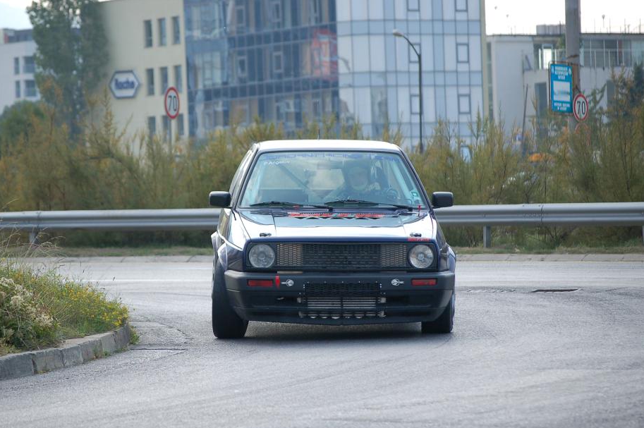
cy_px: 227
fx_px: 3156
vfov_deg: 7.8
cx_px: 291
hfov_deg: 11.7
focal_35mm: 177
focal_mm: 105
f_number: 4.8
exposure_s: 1/800
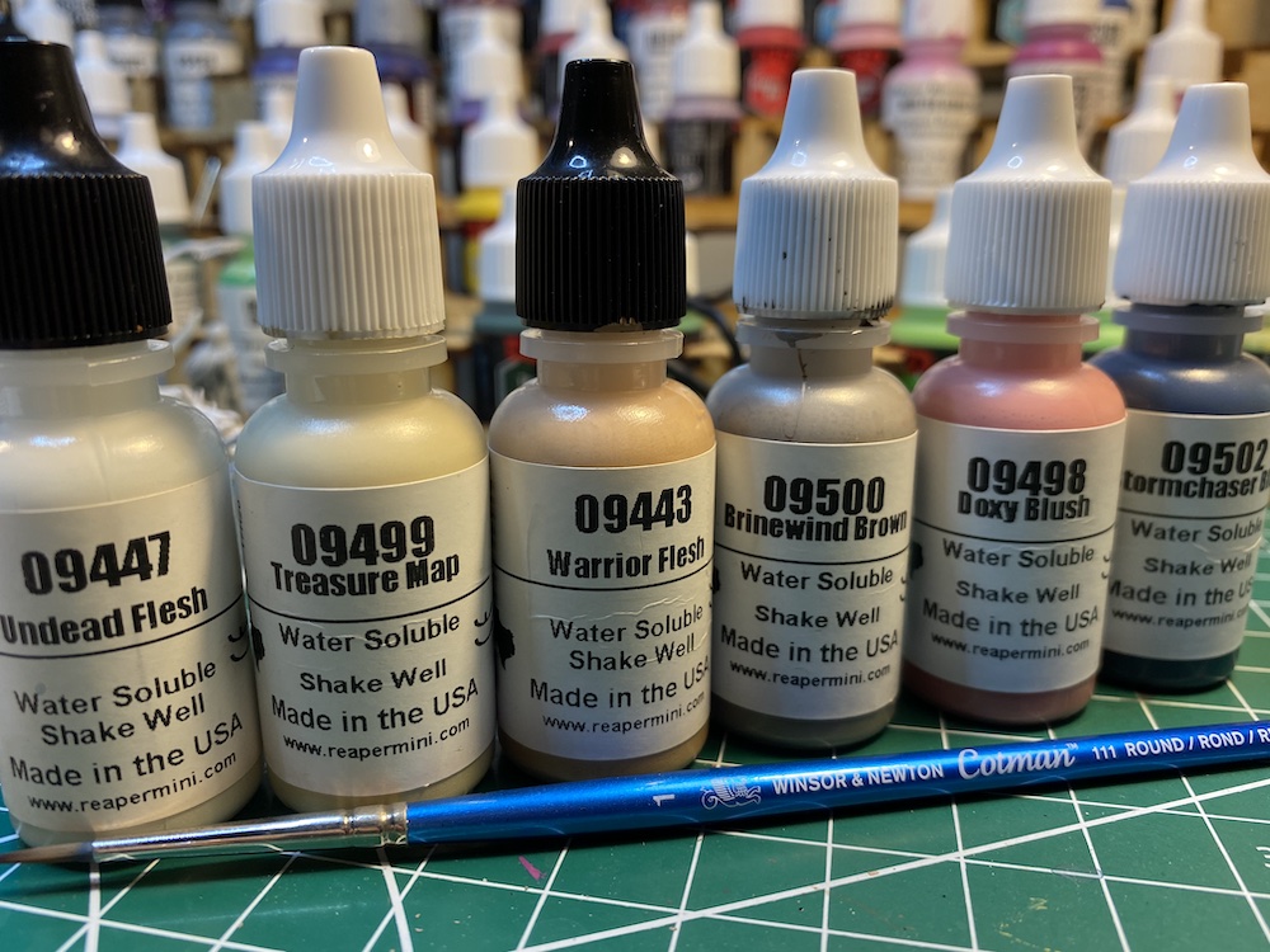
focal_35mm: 26
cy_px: 476
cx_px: 635
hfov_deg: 67.3
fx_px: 954
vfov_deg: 53.1
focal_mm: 4.25
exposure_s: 1/121
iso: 100
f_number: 1.8
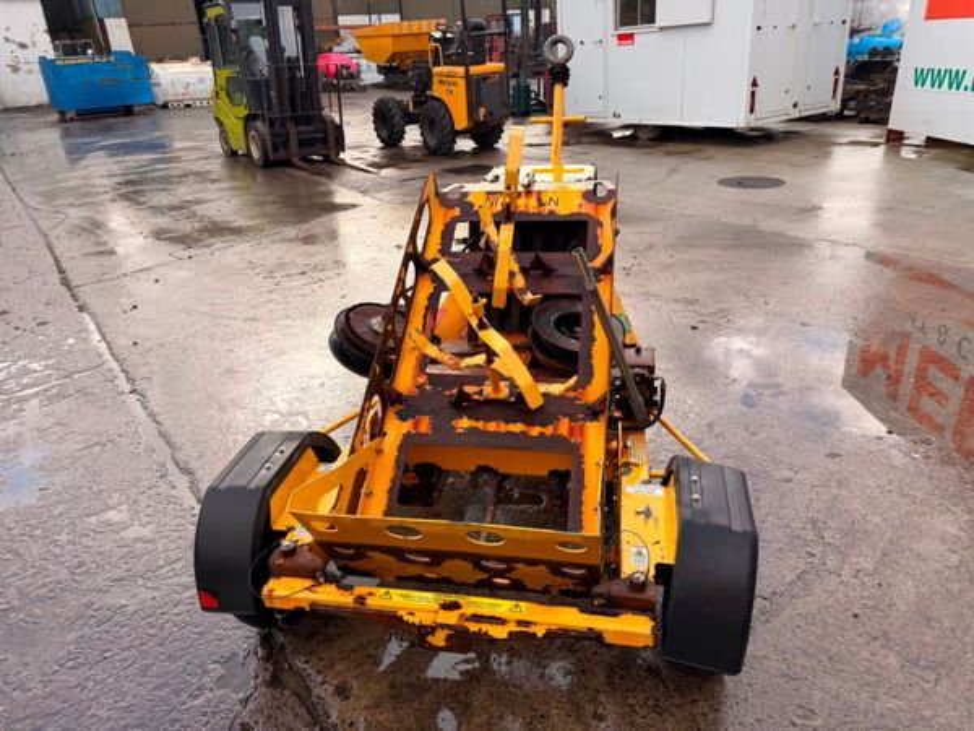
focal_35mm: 24
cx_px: 487
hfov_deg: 71.6
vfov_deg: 56.8
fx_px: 675
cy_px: 366
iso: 80
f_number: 1.78
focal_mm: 6.76
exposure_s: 1/979
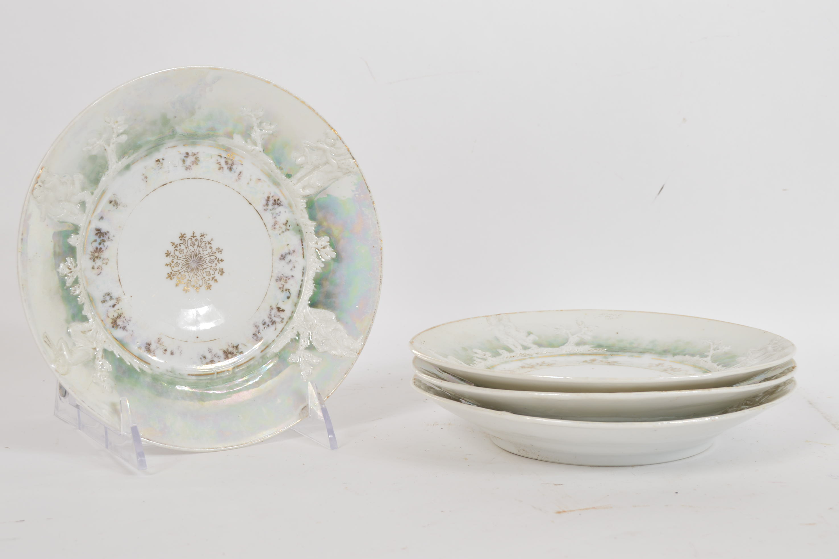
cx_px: 418
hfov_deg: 34.5
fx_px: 1352
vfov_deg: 23.4
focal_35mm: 58
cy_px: 281
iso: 100
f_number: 8
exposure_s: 1/80
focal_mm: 38
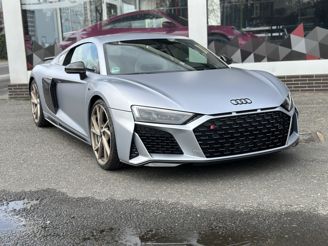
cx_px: 164
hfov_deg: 39.7
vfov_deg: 30.3
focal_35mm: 48
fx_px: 455
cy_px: 123
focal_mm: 6.86
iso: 80
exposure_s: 1/1475
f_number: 1.78
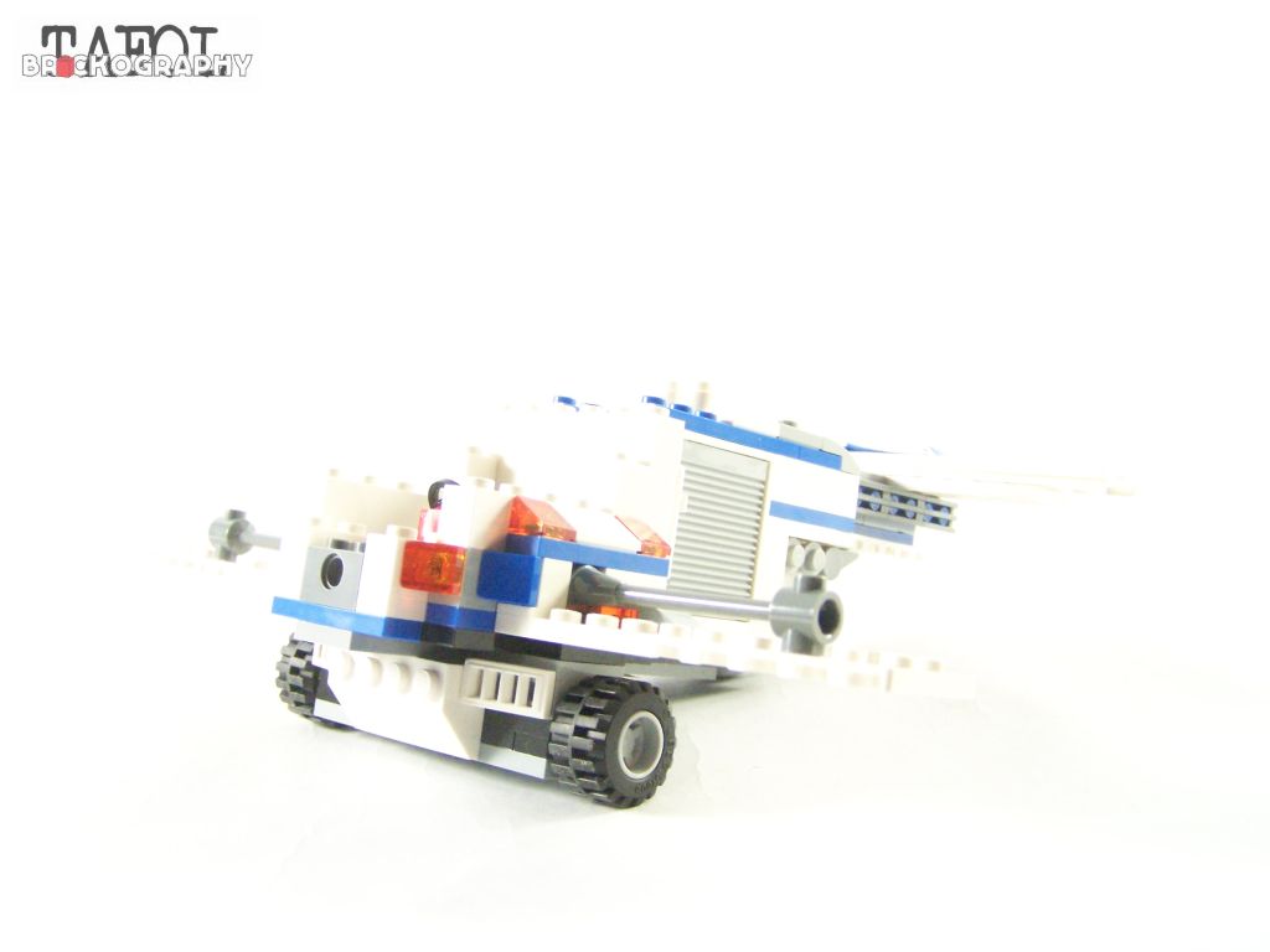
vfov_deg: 37.7
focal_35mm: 38
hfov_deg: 49.0
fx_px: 1394
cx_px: 635
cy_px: 476
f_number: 3.2
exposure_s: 1/60
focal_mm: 6.3
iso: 400
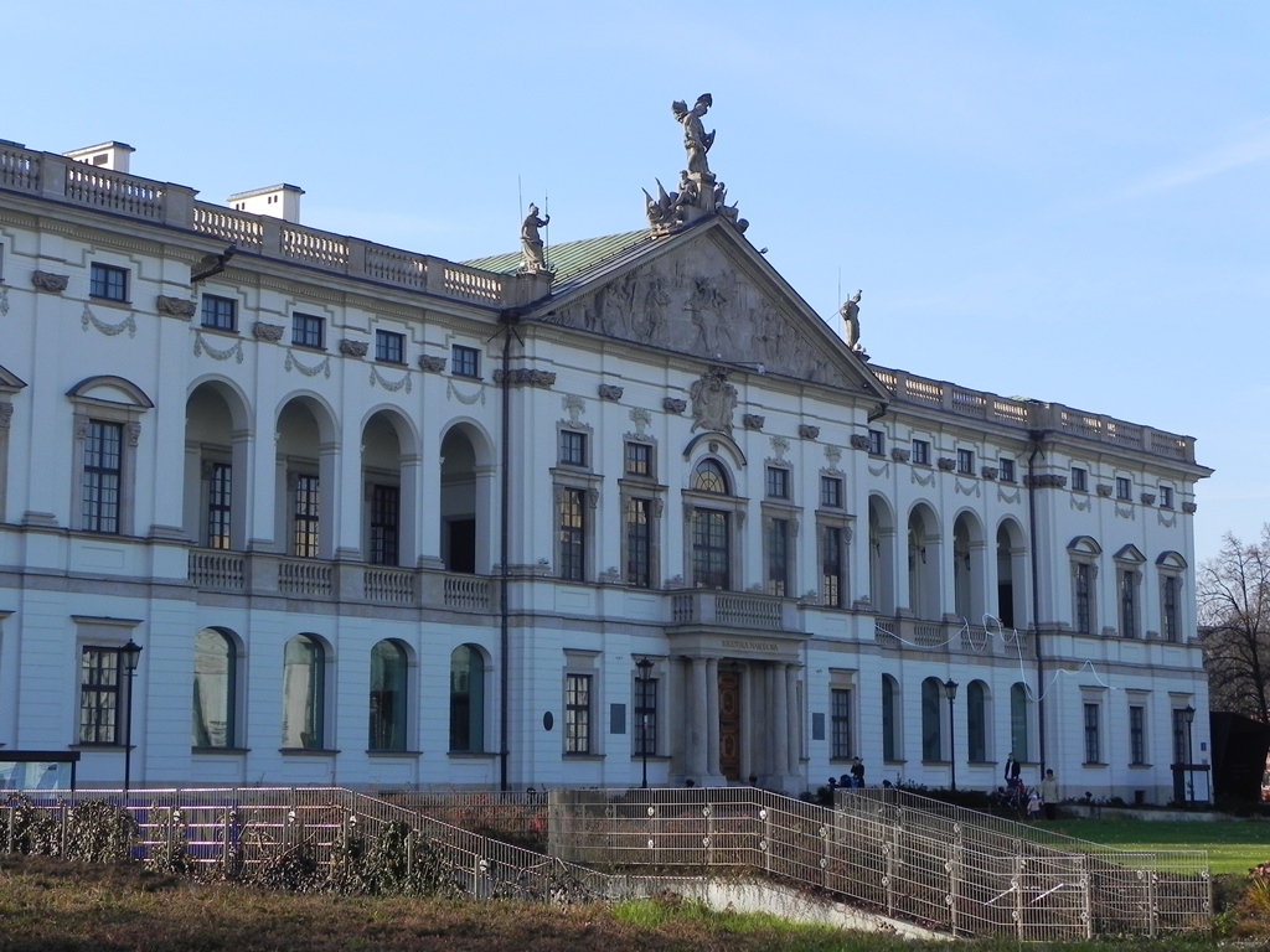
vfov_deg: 22.3
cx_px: 635
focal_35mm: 66
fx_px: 2421
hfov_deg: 29.4
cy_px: 476
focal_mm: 11.8
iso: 160
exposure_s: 1/287
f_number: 5.6
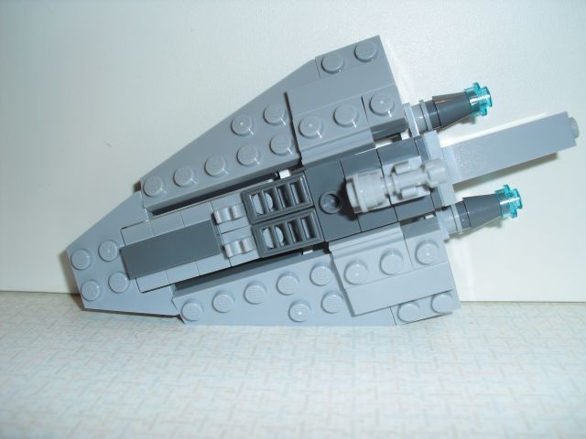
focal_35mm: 36
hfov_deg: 51.4
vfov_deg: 39.7
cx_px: 293
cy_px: 220
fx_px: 609
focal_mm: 6.3
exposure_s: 1/60
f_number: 3.1
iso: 64
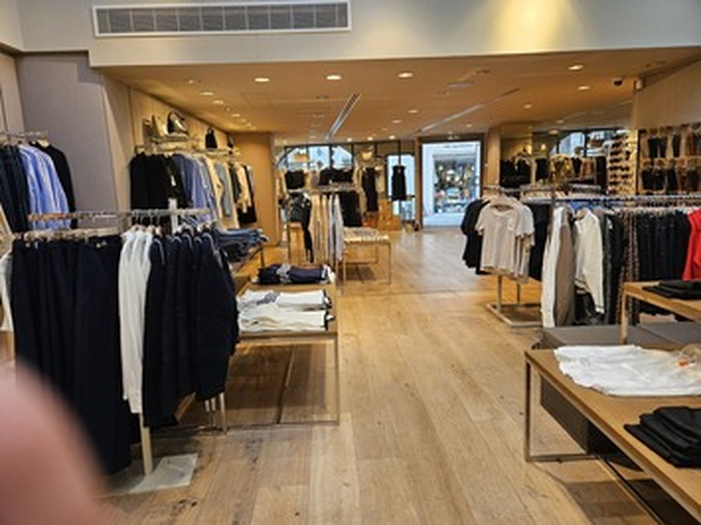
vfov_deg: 58.9
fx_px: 466
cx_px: 350
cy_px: 262
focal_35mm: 23
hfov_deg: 73.9
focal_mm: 5.4
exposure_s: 1/100
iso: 64
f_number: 1.8
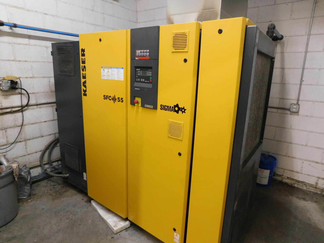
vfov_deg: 58.9
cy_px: 122
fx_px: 215
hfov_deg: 73.9
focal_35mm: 23
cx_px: 162
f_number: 3
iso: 400
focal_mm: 4
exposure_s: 1/15
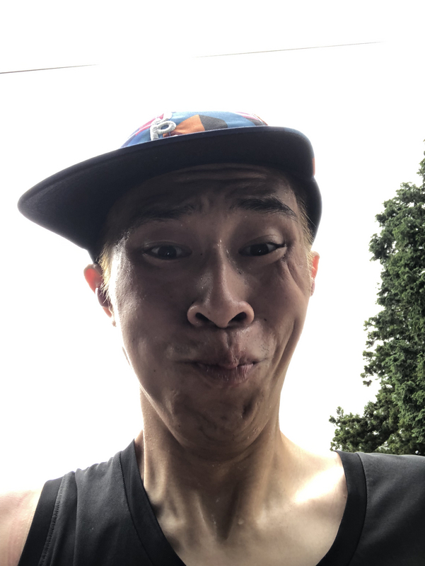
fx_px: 523
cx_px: 212
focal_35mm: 32
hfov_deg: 44.2
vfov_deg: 56.8
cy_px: 283
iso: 40
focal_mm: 2.87
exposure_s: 1/80
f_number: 2.2
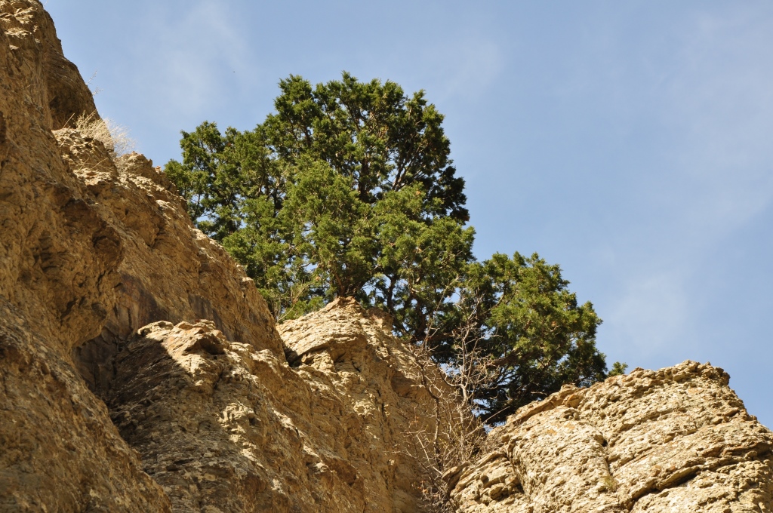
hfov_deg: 26.0
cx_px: 386
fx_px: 1673
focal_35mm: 78
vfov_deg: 17.4
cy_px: 256
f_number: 10
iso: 320
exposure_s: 1/250
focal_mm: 52
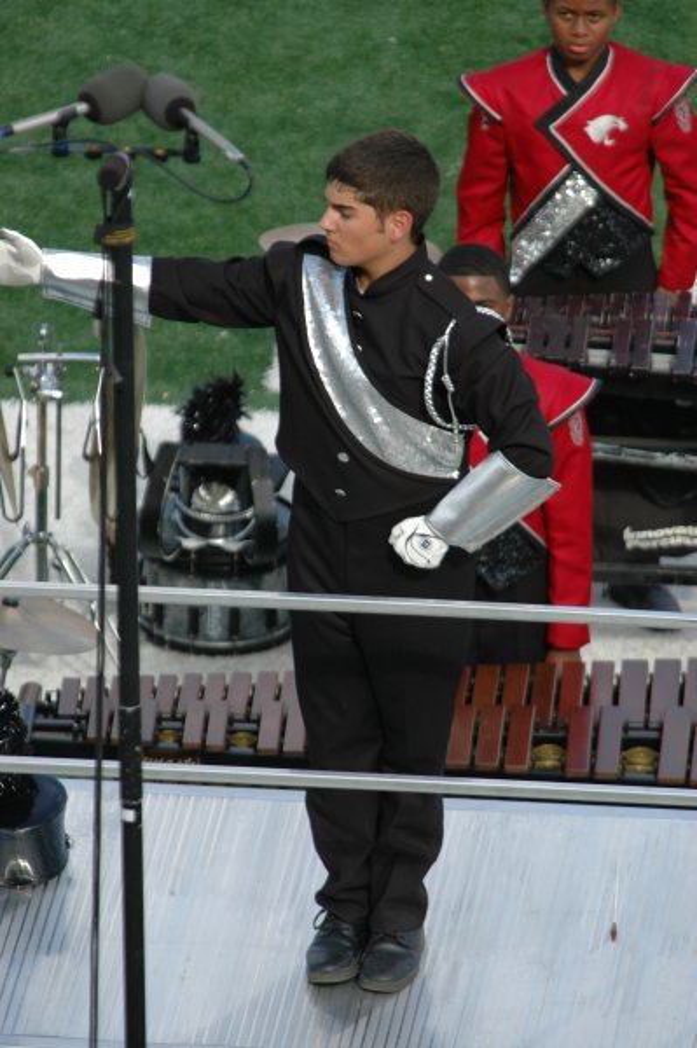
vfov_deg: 3.6
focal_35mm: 570
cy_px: 524
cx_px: 348
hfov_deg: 2.4
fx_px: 16581
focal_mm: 380
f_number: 5.6
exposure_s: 1/400
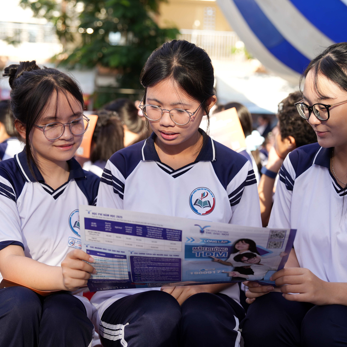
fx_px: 612
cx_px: 193
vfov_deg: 31.6
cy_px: 174
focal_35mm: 54
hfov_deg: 31.6
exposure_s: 1/125
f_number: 3.2
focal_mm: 42
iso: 100
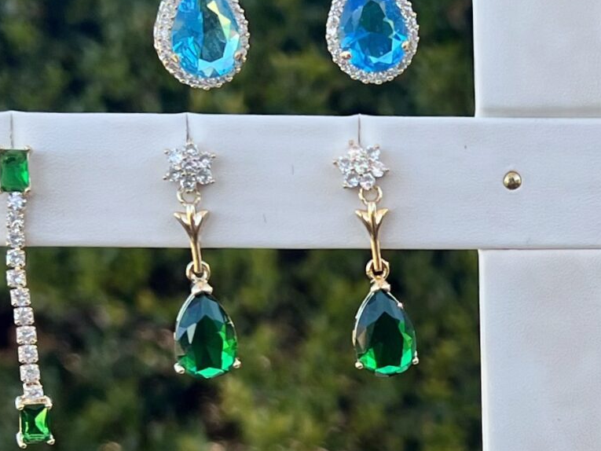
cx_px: 559
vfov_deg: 17.0
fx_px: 1511
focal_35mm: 87
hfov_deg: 21.9
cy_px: 270
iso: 50
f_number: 1.5
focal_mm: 5.7
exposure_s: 1/526
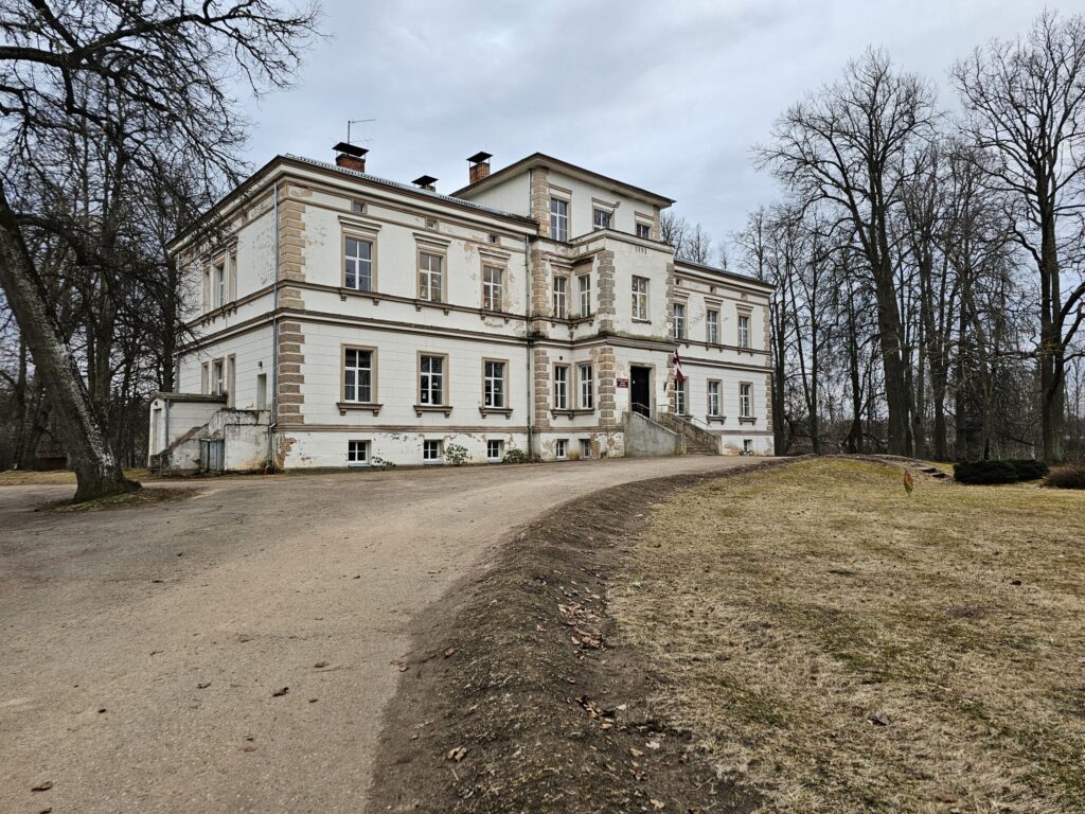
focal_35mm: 23
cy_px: 407
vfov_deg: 58.9
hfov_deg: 73.9
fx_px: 721
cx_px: 542
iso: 80
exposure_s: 1/100
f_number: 1.7
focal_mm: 6.3
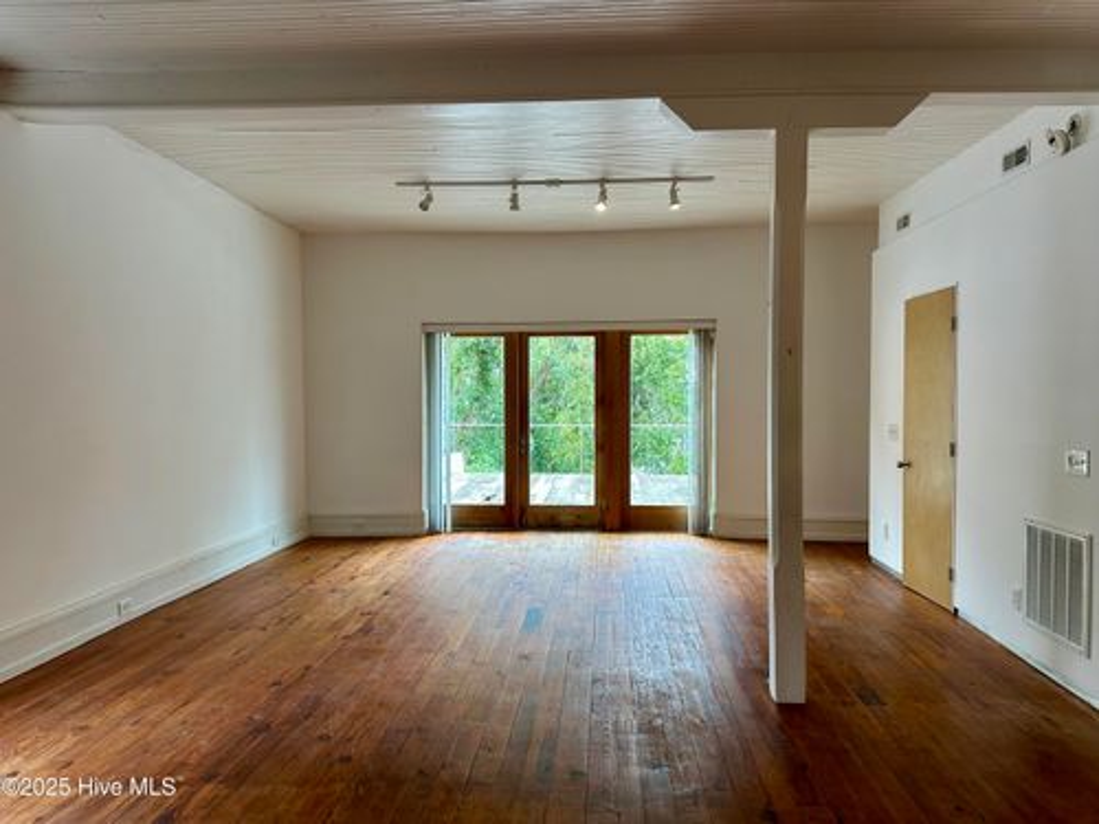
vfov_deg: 56.8
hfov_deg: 71.6
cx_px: 550
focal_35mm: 24
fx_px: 762
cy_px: 412
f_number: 1.78
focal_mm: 6.86
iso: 125
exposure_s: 1/120
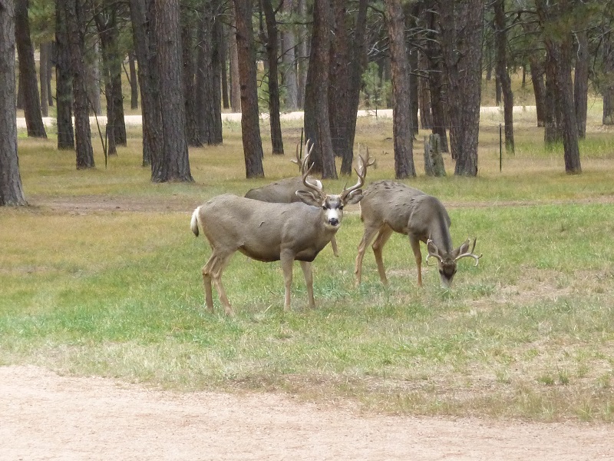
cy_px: 230
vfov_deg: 7.4
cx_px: 307
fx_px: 3547
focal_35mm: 200
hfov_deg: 9.9
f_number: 5.7
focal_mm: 18
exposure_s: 1/125
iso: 320
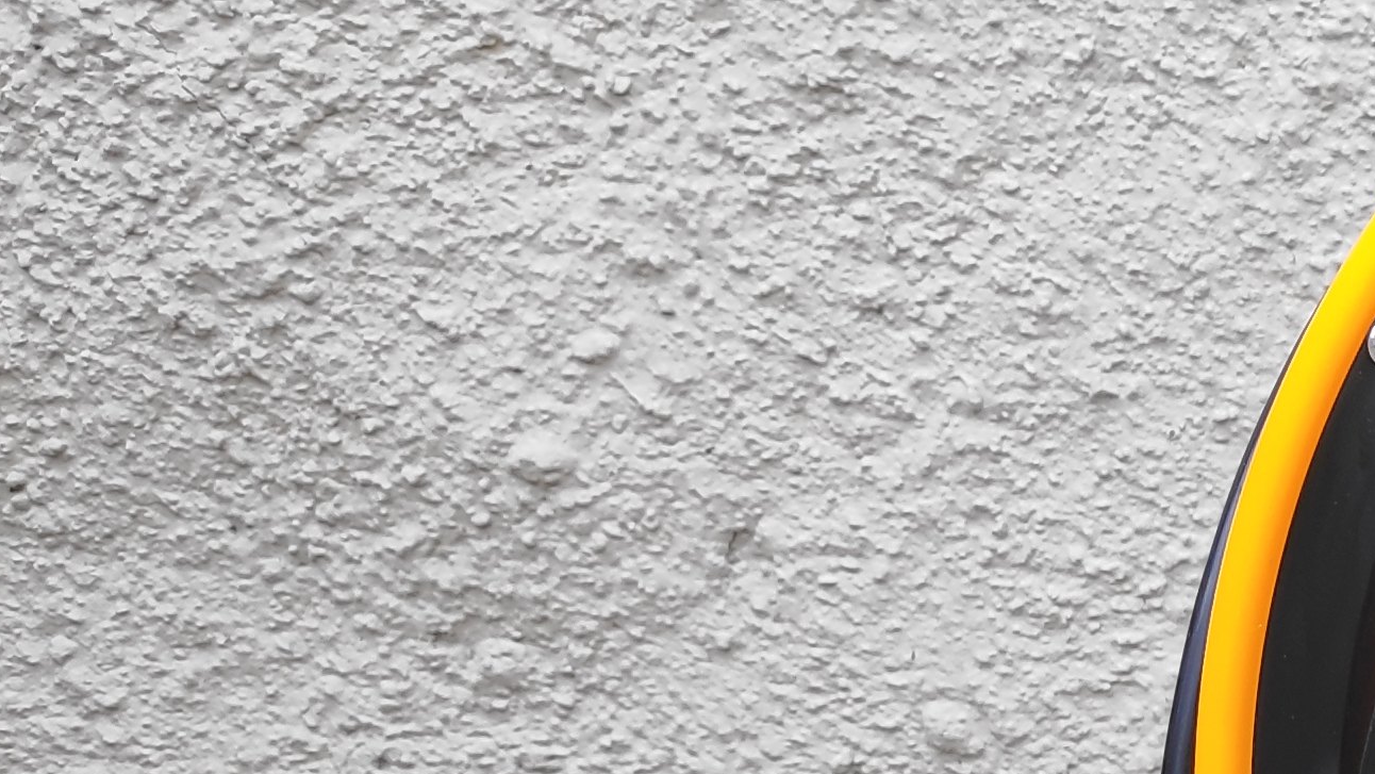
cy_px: 841
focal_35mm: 68
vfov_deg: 17.2
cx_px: 2136
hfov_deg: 23.7
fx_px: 2479
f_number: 1.9
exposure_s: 1/200
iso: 100
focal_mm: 3.94
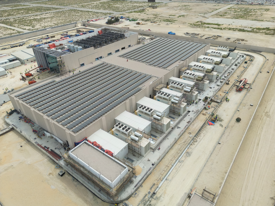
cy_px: 103
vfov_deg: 56.8
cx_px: 138
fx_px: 191
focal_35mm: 24
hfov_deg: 71.6
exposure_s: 1/4000
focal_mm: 6.72
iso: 100
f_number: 1.7
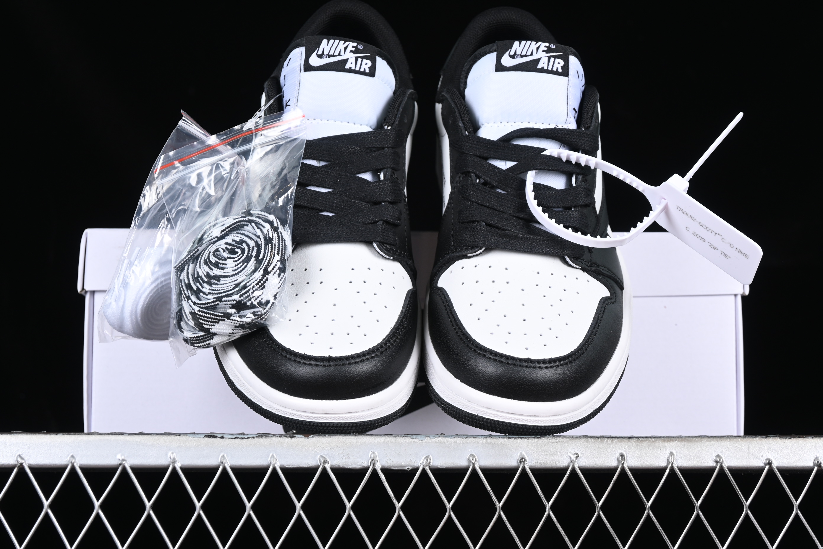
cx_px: 412
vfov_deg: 18.2
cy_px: 274
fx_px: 1714
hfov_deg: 27.0
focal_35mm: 75
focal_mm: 50
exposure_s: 1/60
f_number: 6.3
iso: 160
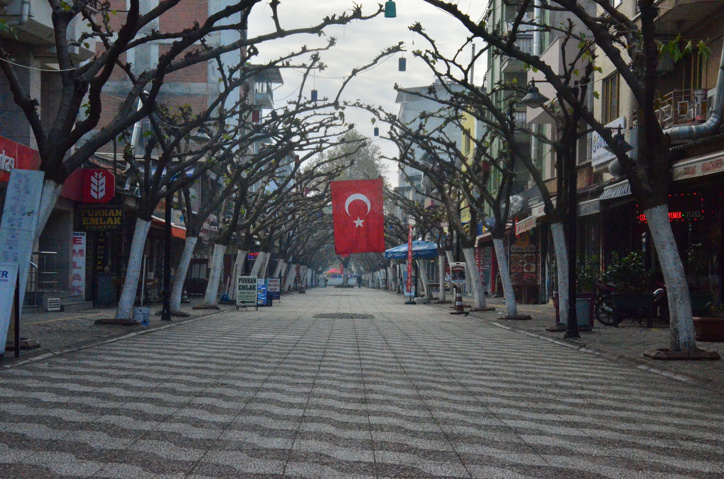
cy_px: 240
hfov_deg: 32.0
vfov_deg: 21.5
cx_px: 362
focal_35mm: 63
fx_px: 1264
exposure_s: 1/1250
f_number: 18
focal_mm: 42
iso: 6400
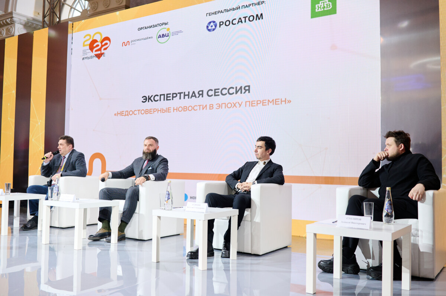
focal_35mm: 35
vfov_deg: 37.8
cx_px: 223
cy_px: 148
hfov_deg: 54.5
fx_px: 433
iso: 1250
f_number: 2.5
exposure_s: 1/800
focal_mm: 35
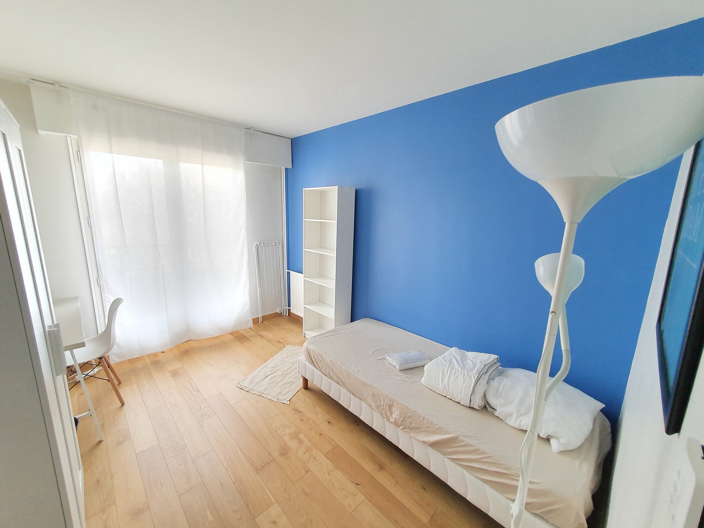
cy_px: 264
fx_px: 264
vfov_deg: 89.9
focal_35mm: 13
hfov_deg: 106.2
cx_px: 352
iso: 160
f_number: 2.2
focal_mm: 1.8
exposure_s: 1/50
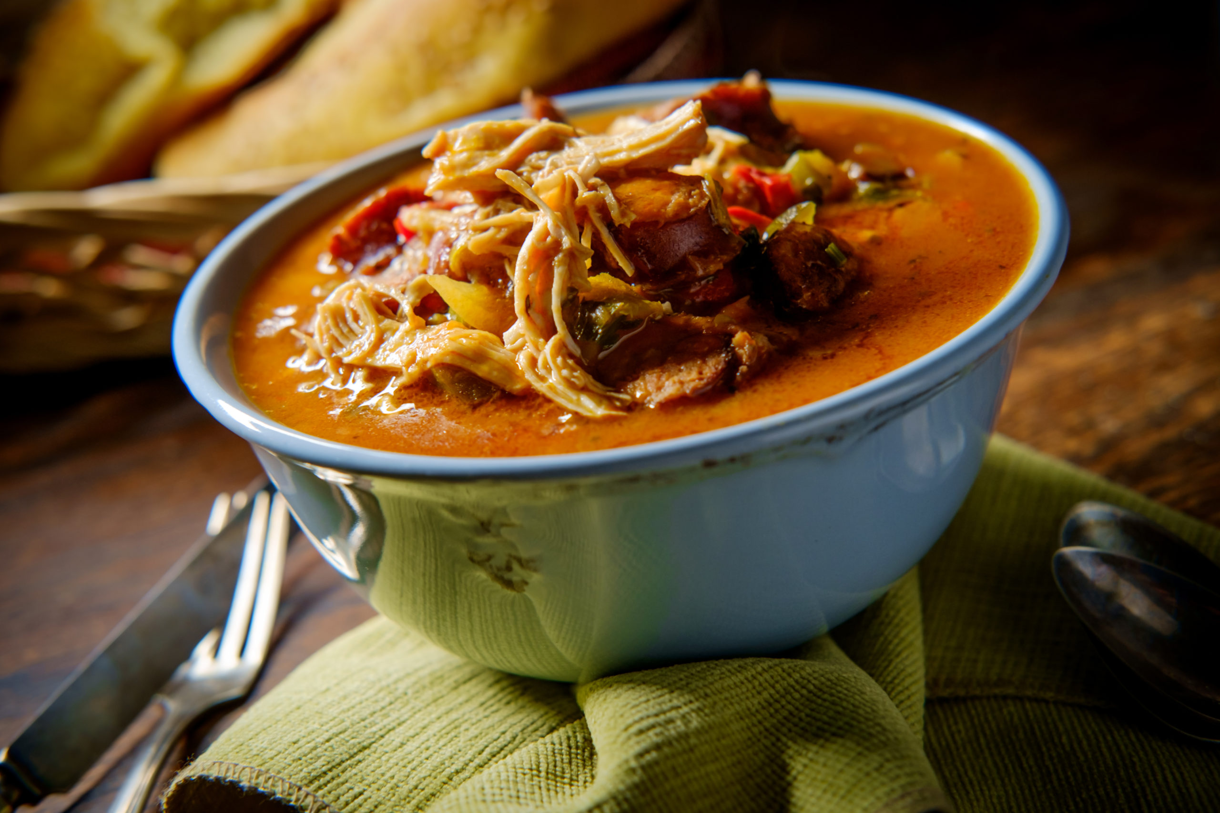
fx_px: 1796
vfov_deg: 25.5
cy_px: 406
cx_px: 610
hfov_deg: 37.5
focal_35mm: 53
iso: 320
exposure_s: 1/125
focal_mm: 35
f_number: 4
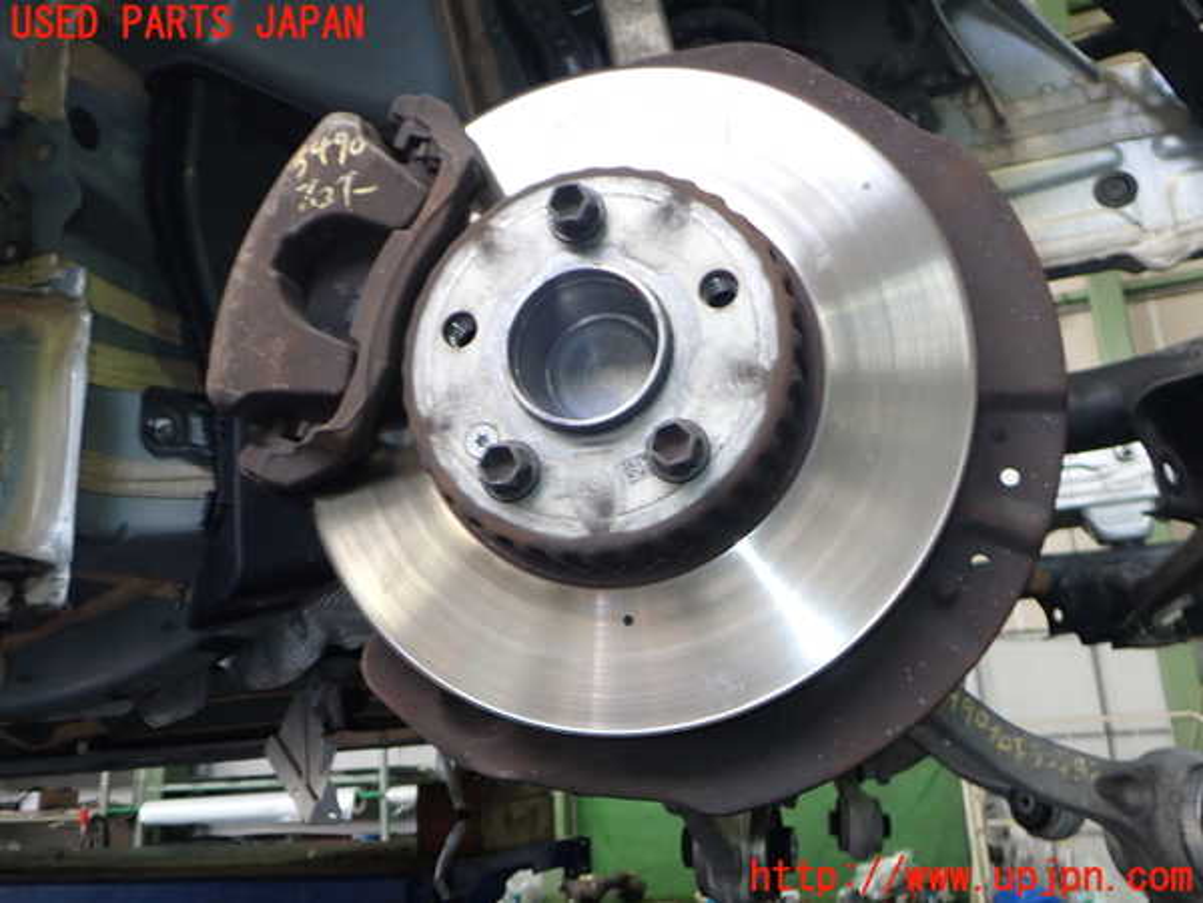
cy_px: 452
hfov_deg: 60.0
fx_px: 1043
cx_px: 602
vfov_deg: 46.8
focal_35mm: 30
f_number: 2.3
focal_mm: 5.4
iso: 200
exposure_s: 1/40
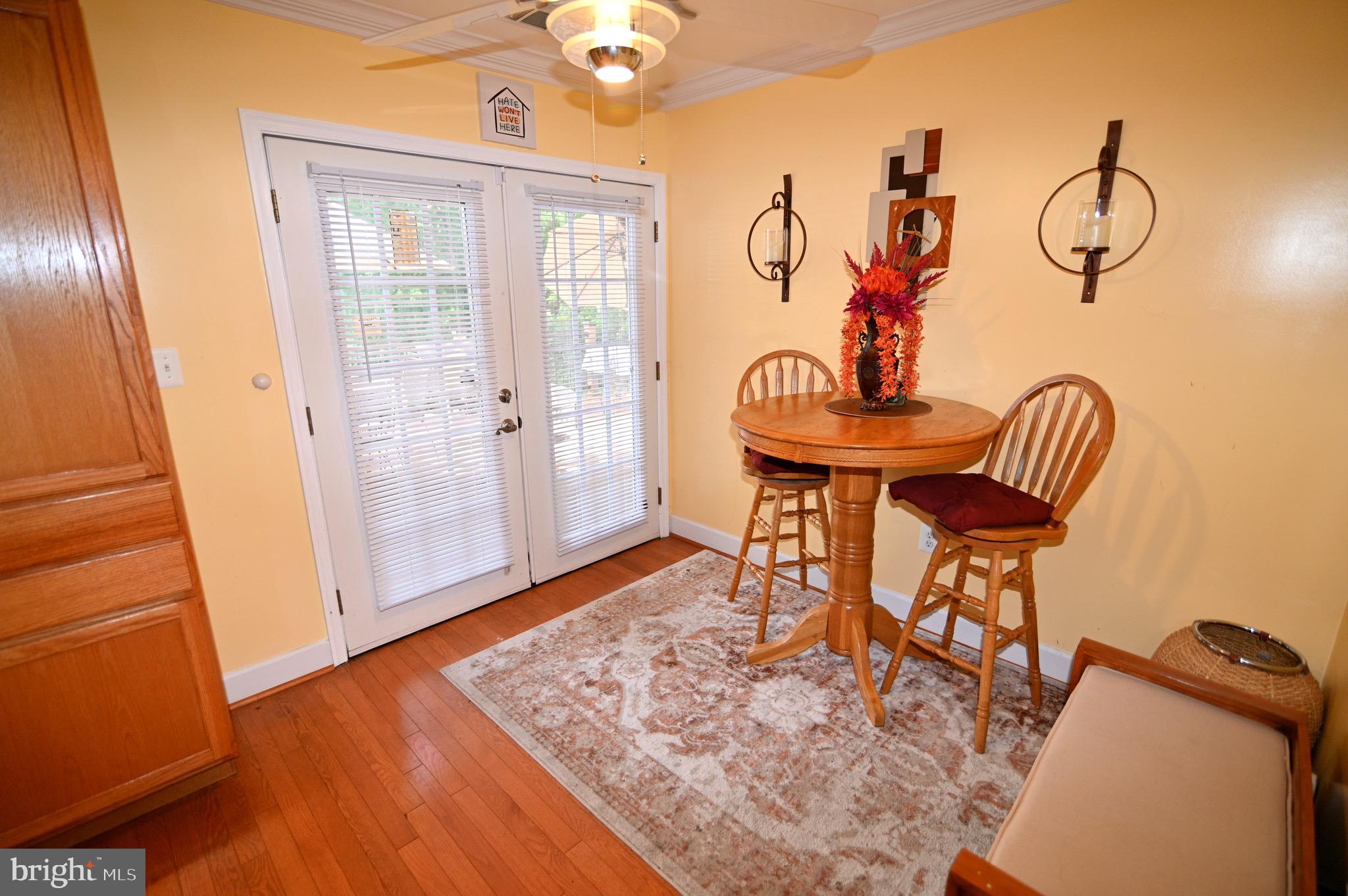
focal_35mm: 16
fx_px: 599
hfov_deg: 96.8
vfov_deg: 73.7
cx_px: 674
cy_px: 448
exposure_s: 1/160
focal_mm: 16
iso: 450
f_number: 2.8
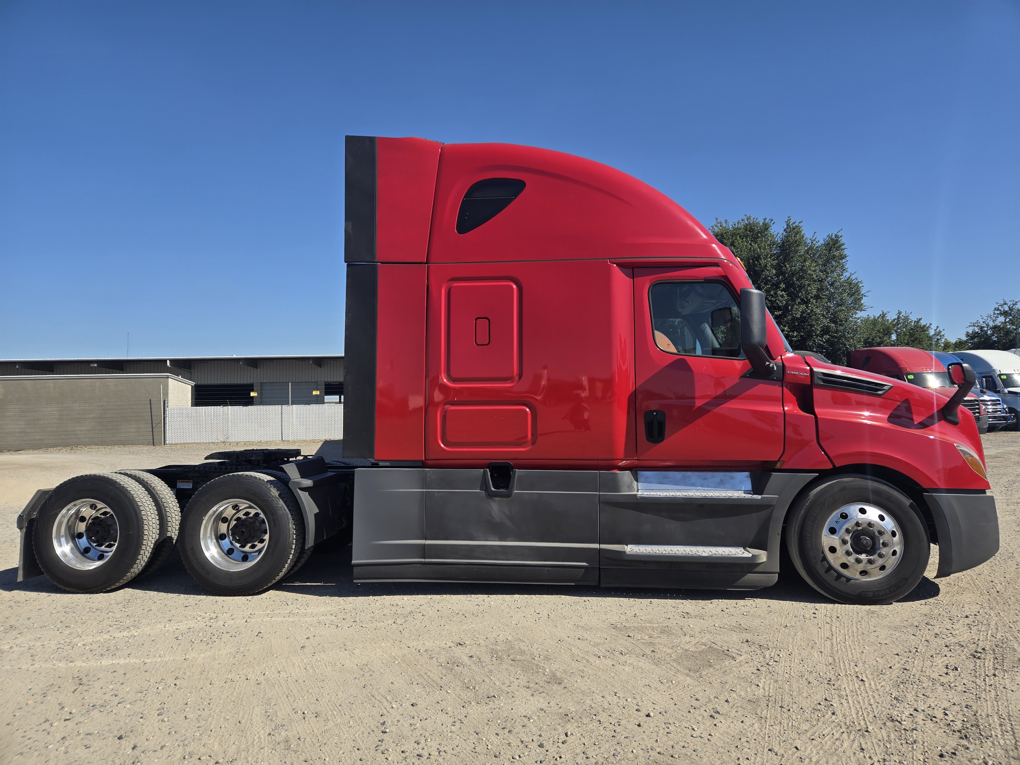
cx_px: 510
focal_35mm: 23
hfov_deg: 73.9
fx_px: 678
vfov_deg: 58.9
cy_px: 382
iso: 25
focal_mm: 5.4
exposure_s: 1/2094
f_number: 1.8
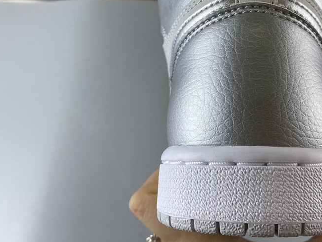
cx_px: 219
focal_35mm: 40
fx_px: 372
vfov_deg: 35.5
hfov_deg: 45.9
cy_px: 72
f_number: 1.8
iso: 80
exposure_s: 1/100
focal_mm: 4.25
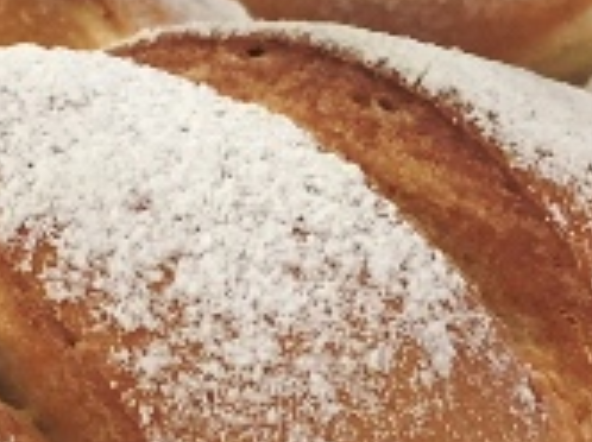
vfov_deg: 10.6
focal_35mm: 140
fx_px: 2391
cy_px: 314
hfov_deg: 14.0
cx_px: 128
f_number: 2.2
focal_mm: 4.15
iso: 125
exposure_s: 1/30
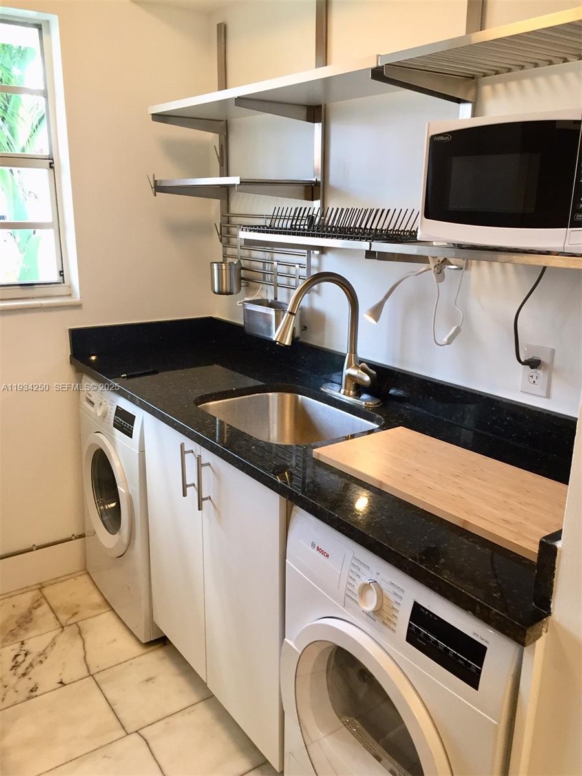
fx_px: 650
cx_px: 291
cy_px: 388
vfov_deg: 61.7
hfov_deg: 48.2
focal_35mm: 29
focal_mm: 4.15
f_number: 2.2
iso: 32
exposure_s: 1/30
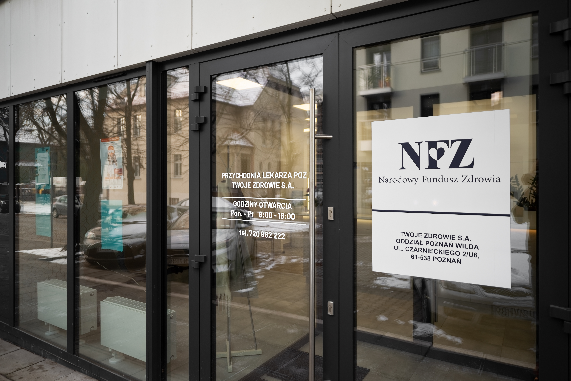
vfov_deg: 53.2
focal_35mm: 24
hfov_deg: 73.7
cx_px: 286
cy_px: 190
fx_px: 381
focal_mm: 24
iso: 320
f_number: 2.8
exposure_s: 1/800
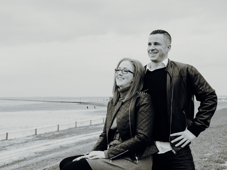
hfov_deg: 38.2
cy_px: 85
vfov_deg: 29.1
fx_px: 328
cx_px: 114
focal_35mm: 50
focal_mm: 25
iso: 640
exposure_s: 1/800
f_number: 5
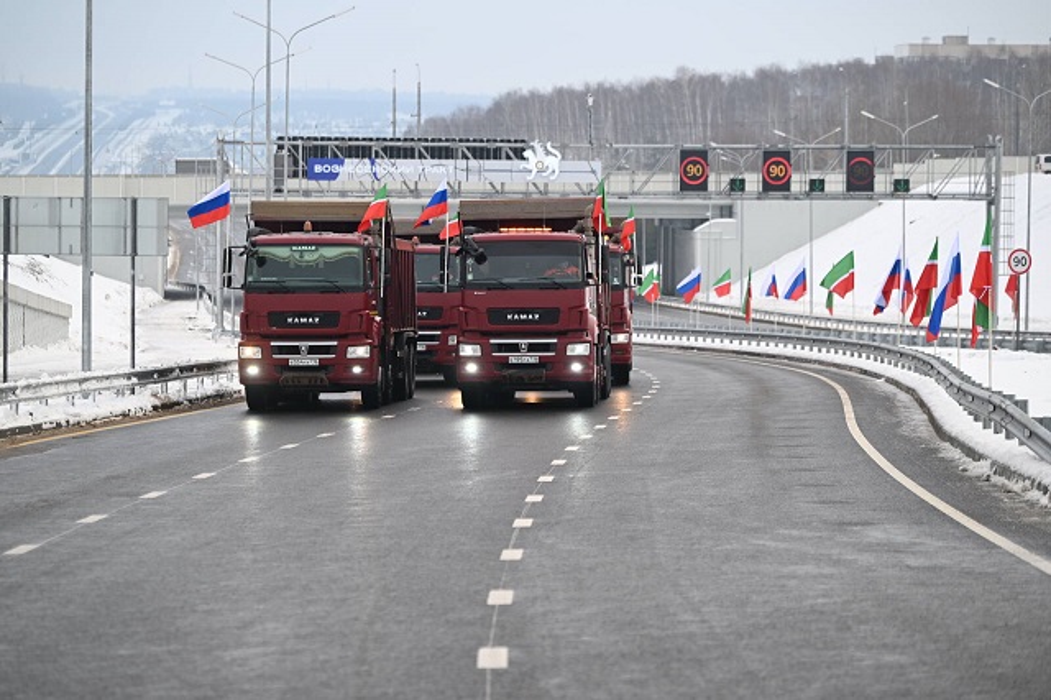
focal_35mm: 122
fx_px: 3560
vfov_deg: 11.2
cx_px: 526
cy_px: 350
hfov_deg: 16.8
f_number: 2.8
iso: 250
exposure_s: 1/800
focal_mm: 122
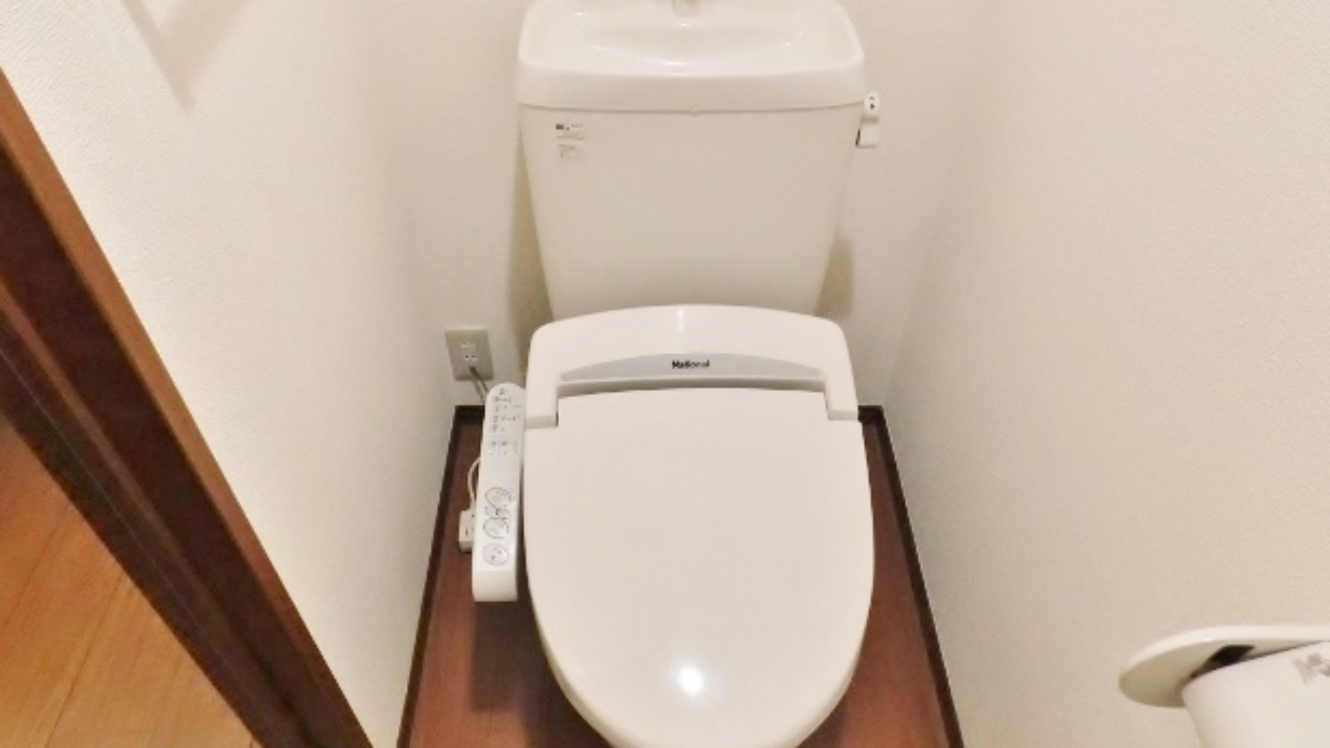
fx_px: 917
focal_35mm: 26
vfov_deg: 44.4
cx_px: 683
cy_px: 394
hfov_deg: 71.9
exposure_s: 1/25
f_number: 3
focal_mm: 4
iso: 400
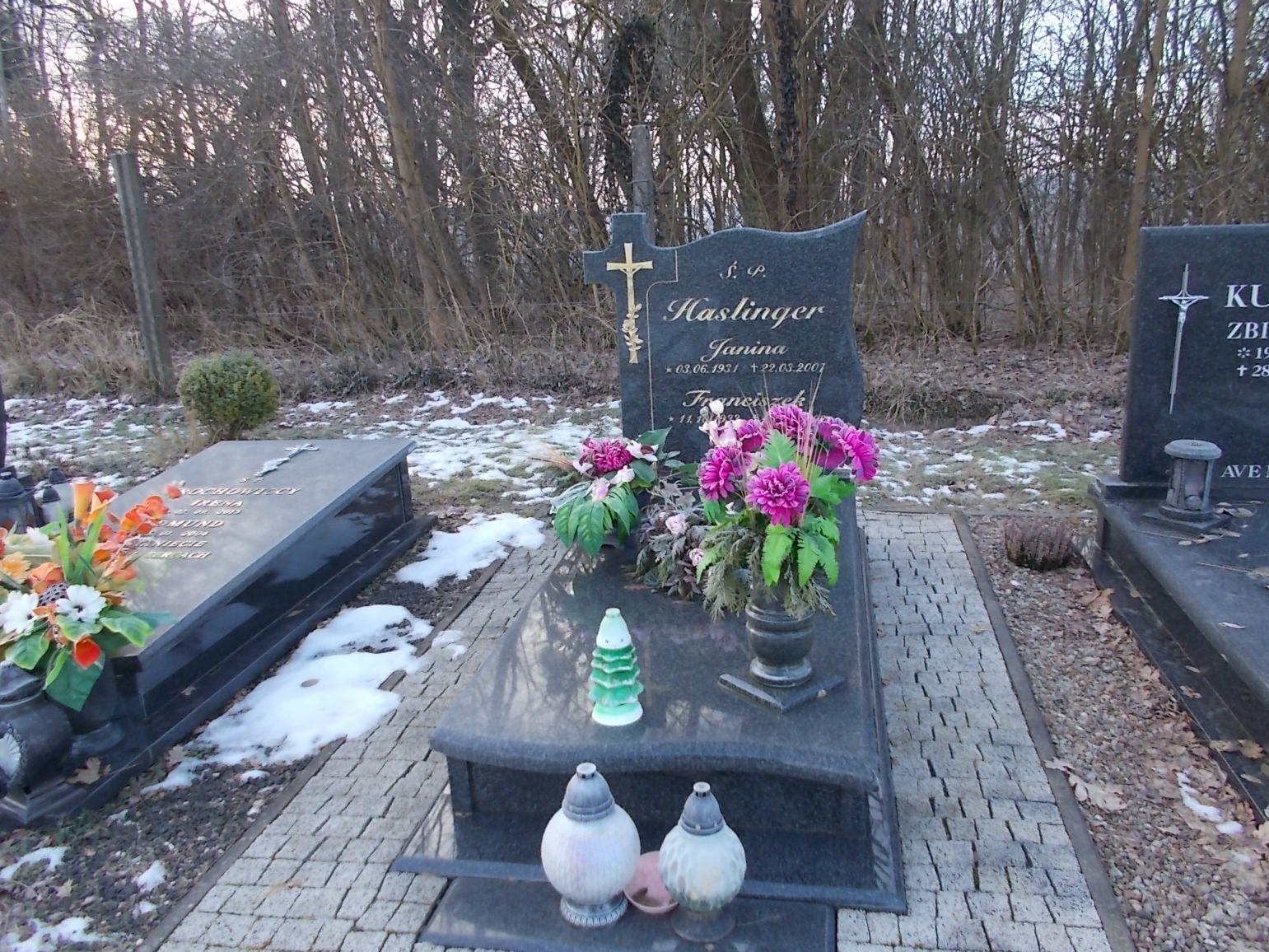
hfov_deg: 65.3
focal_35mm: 27
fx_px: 990
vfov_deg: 51.4
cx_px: 652
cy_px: 477
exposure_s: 1/100
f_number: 3.2
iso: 80
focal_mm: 4.6
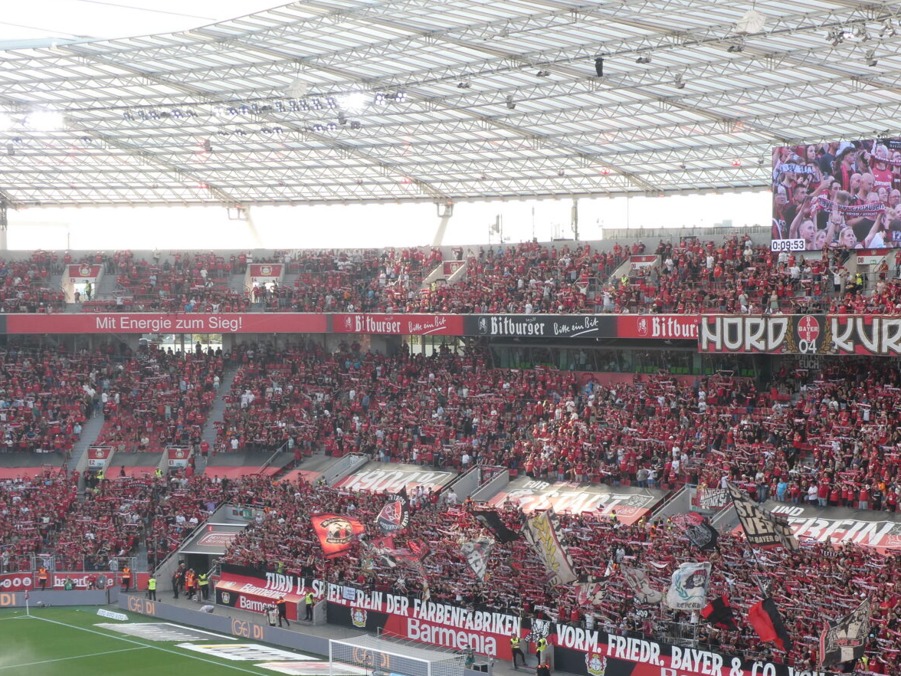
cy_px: 456
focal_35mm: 68
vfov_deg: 21.5
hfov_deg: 28.5
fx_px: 1770
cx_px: 543
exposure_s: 1/100
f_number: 4.1
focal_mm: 9
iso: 80
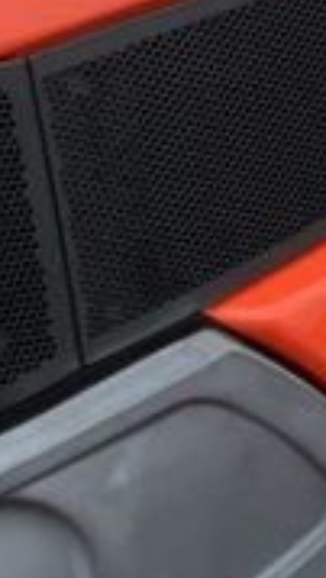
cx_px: 662
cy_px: 365
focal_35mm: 181
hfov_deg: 6.5
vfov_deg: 11.9
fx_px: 2775
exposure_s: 1/122
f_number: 1.8
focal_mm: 3
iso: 64
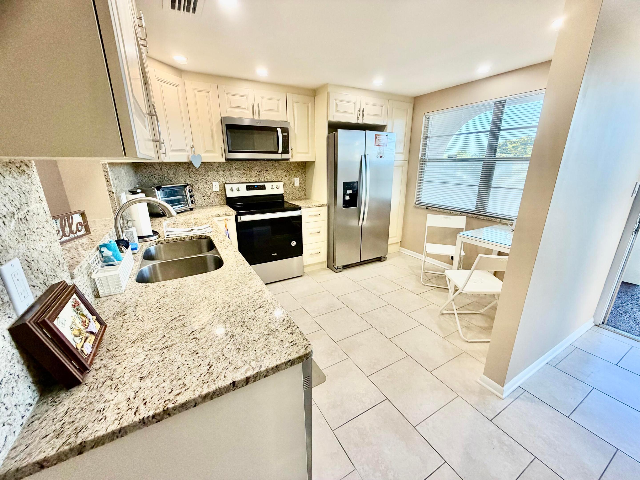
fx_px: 259
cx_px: 320
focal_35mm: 14
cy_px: 240
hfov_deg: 102.1
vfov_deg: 85.7
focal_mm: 2.22
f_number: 2.2
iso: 200
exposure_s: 1/120
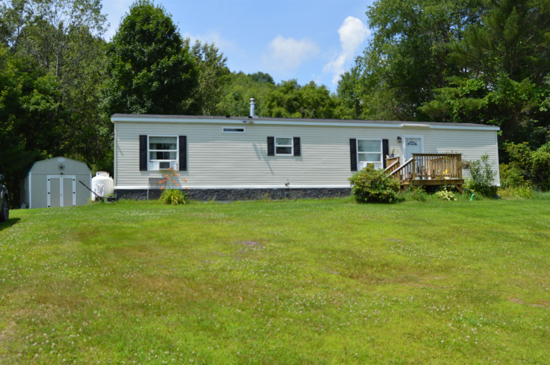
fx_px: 458
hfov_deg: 62.0
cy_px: 182
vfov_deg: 43.5
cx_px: 275
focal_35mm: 30
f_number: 8
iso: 100
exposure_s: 1/250
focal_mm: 20
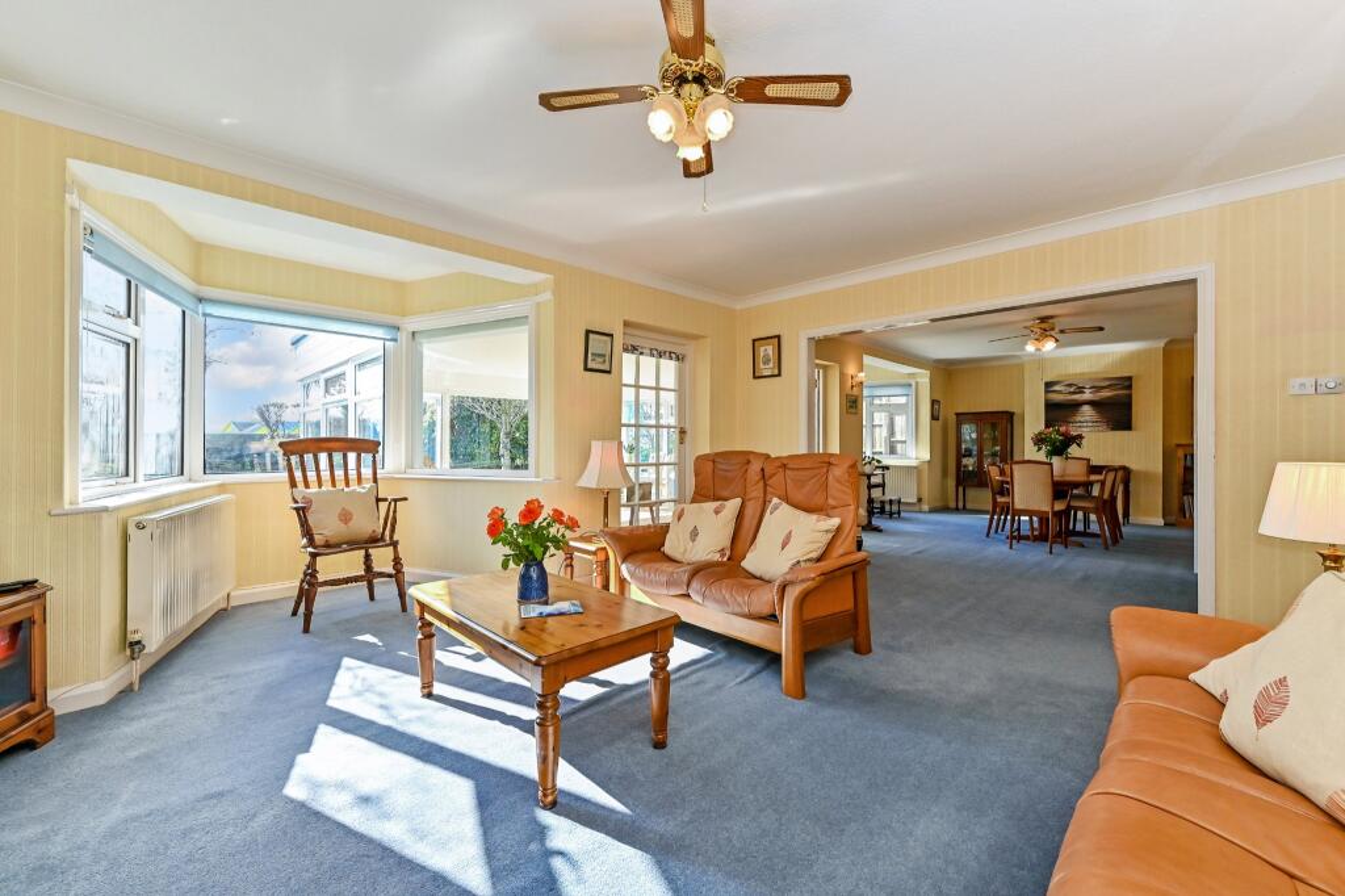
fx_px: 523
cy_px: 448
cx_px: 672
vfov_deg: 81.2
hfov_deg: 104.3
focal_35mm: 14
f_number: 8
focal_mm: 14
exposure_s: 1/160
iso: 400
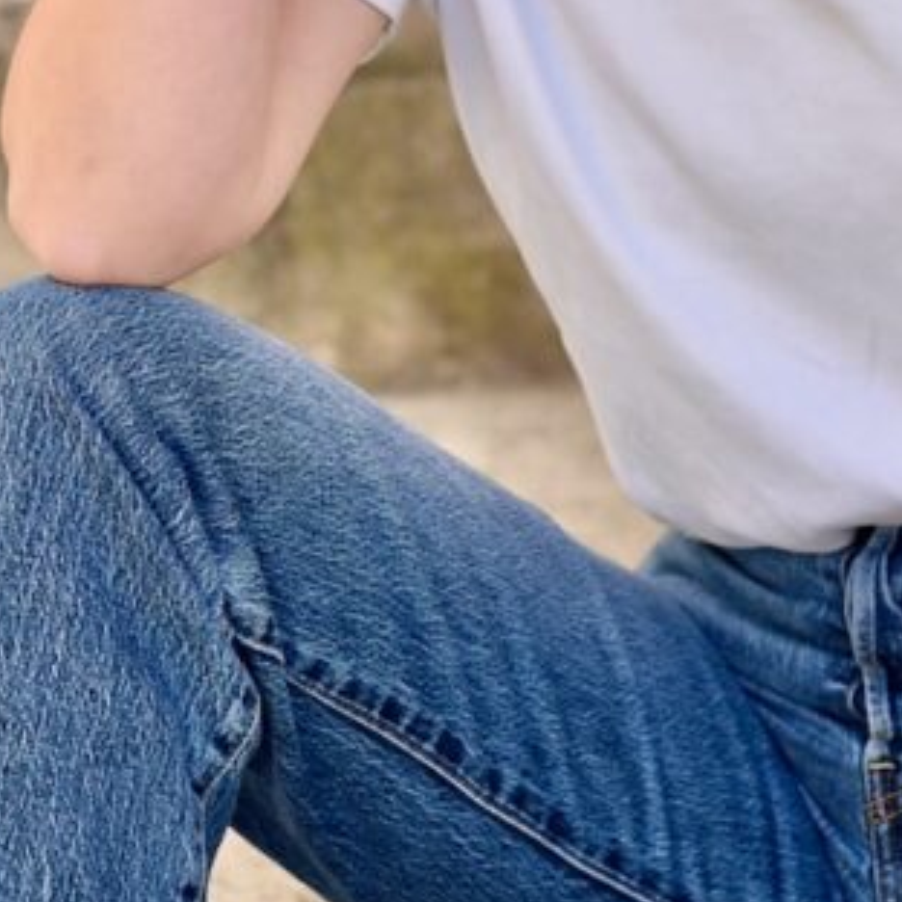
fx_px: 6987
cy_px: 223
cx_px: 627
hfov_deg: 7.4
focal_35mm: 237
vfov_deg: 7.4
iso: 400
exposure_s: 1/800
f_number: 5
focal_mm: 85
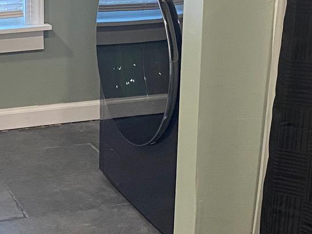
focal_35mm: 99
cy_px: 31
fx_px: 892
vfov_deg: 14.8
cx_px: 64
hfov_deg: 19.6
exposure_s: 1/60
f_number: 1.8
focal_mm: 4.25
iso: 320
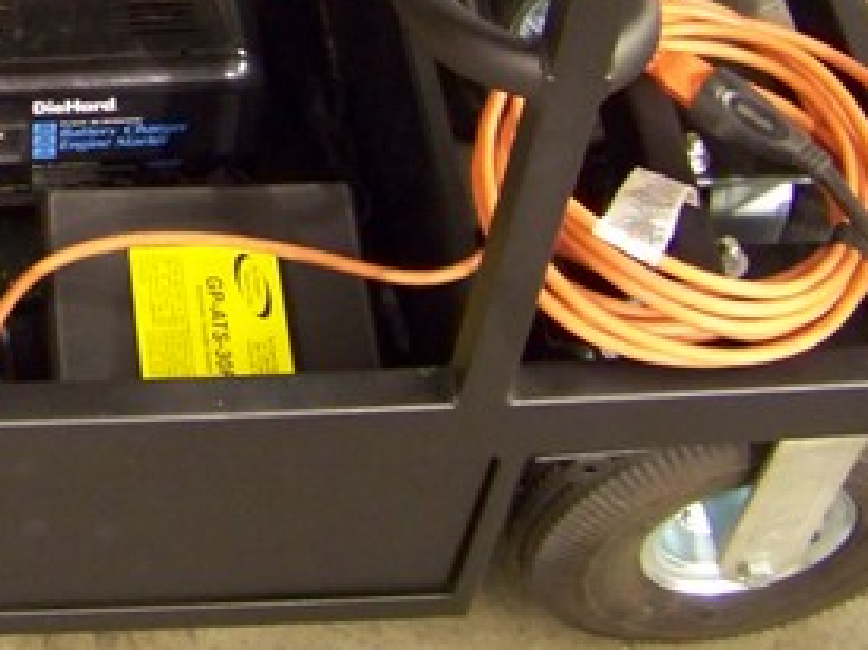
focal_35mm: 92
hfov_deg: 20.4
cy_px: -24
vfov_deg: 15.7
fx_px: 2305
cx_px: -79
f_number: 2.8
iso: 400
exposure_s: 1/5
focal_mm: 5.85
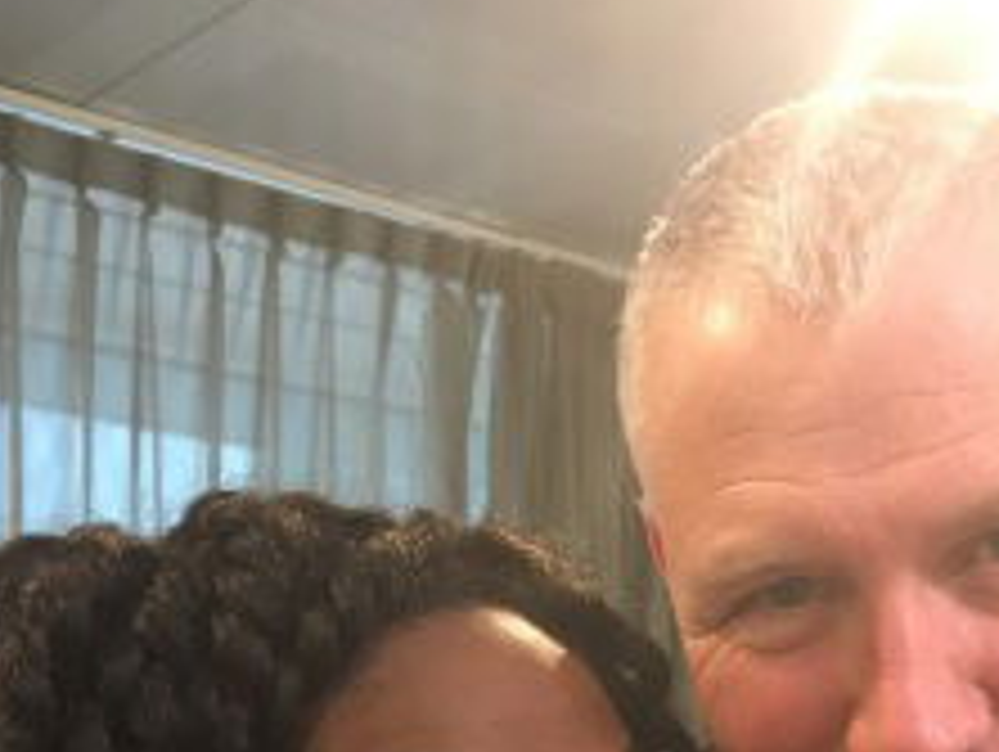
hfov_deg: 29.4
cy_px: 772
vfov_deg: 21.7
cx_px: 720
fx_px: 1878
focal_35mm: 65
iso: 200
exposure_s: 1/17
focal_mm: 4.15
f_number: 2.2
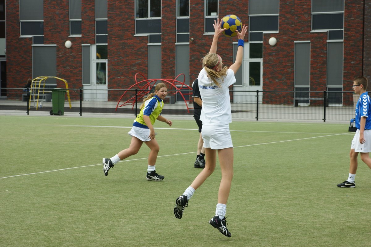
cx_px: 186
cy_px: 124
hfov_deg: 19.5
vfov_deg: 13.0
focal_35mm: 105
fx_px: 1082
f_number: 8
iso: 200
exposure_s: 1/400
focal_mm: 70
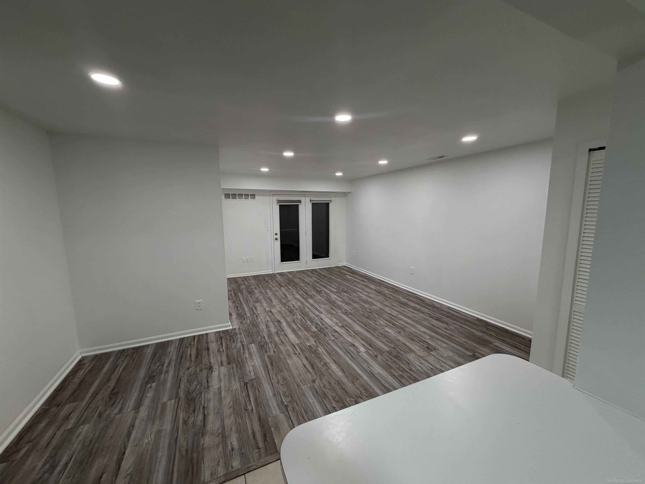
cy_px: 242
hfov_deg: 102.1
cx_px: 322
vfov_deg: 85.7
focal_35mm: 14
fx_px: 261
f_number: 2.2
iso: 160
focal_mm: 2.22
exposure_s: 1/120
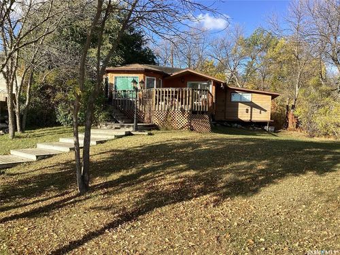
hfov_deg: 58.4
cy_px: 128
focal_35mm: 31
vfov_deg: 45.4
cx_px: 170
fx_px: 304
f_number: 2.4
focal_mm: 3.3
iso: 25
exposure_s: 1/646
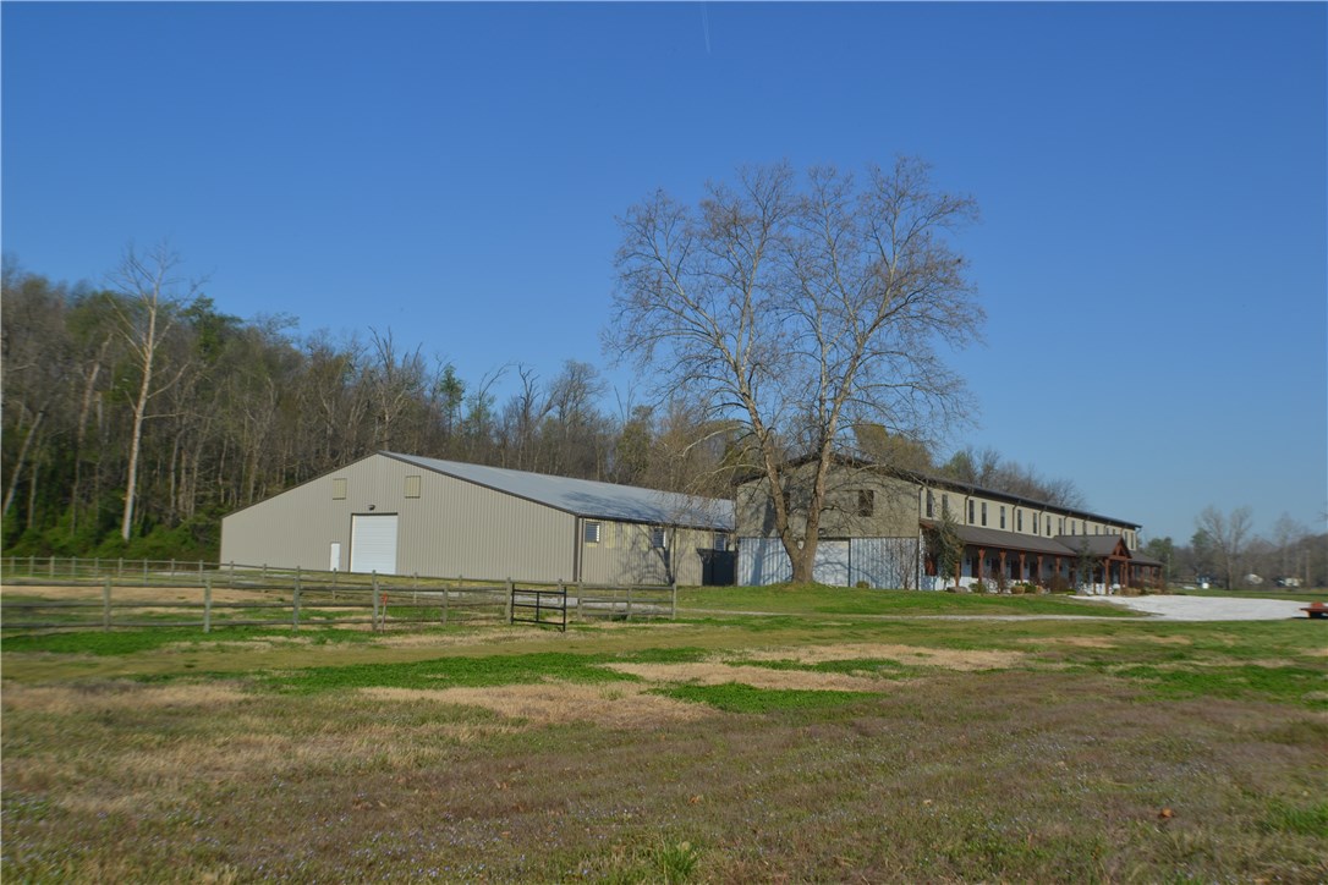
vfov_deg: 31.9
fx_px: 1549
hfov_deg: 46.4
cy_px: 442
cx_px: 664
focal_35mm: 42
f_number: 9
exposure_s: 1/320
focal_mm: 28
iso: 100
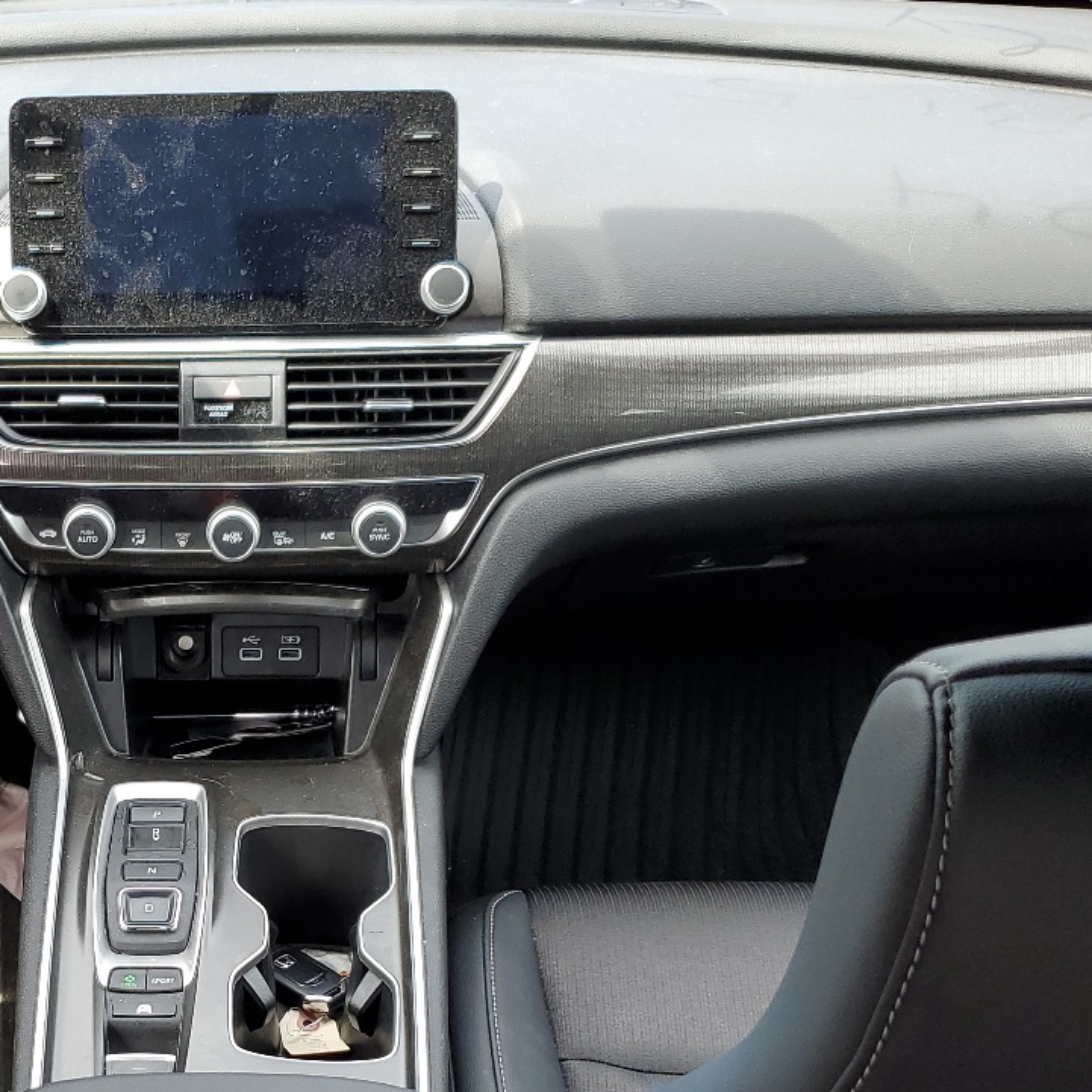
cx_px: 203
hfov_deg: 32.4
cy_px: 885
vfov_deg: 32.4
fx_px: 1820
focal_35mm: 51
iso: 50
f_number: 1.5
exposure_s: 1/204
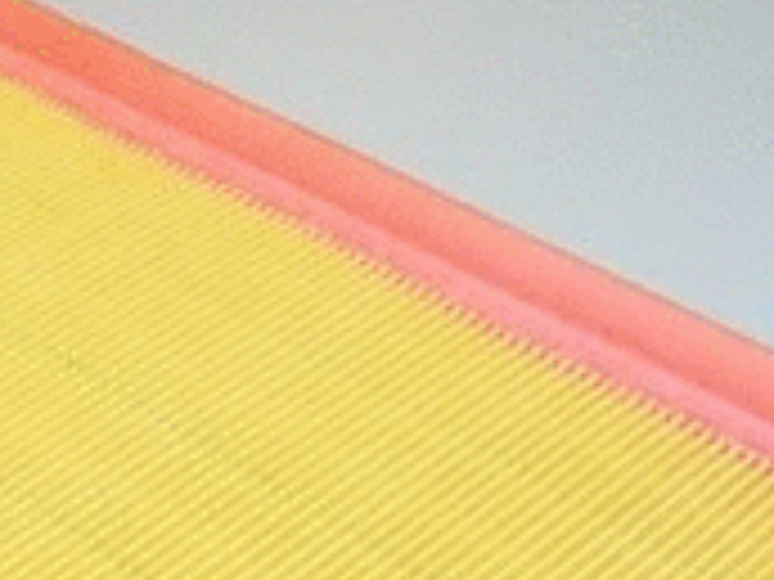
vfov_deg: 15.3
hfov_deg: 20.8
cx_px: 292
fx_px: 2102
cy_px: 665
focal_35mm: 94
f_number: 2.8
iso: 80
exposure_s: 1/50
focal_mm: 6
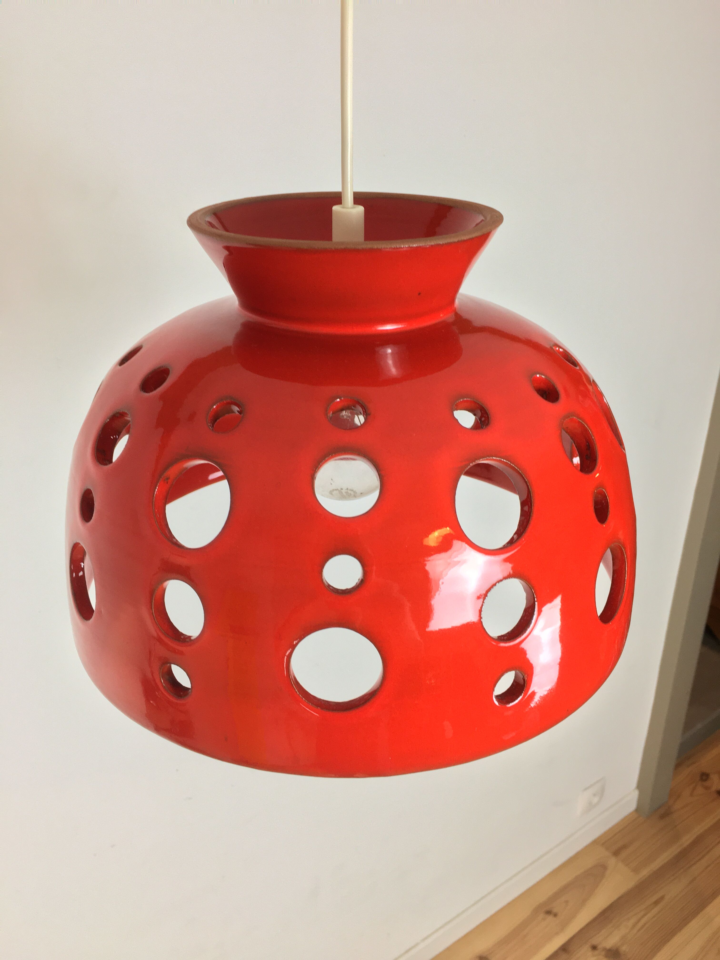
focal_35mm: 29
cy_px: 480
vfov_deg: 61.7
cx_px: 360
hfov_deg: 48.2
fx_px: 804
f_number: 2.2
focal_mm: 4.15
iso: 50
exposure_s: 1/33
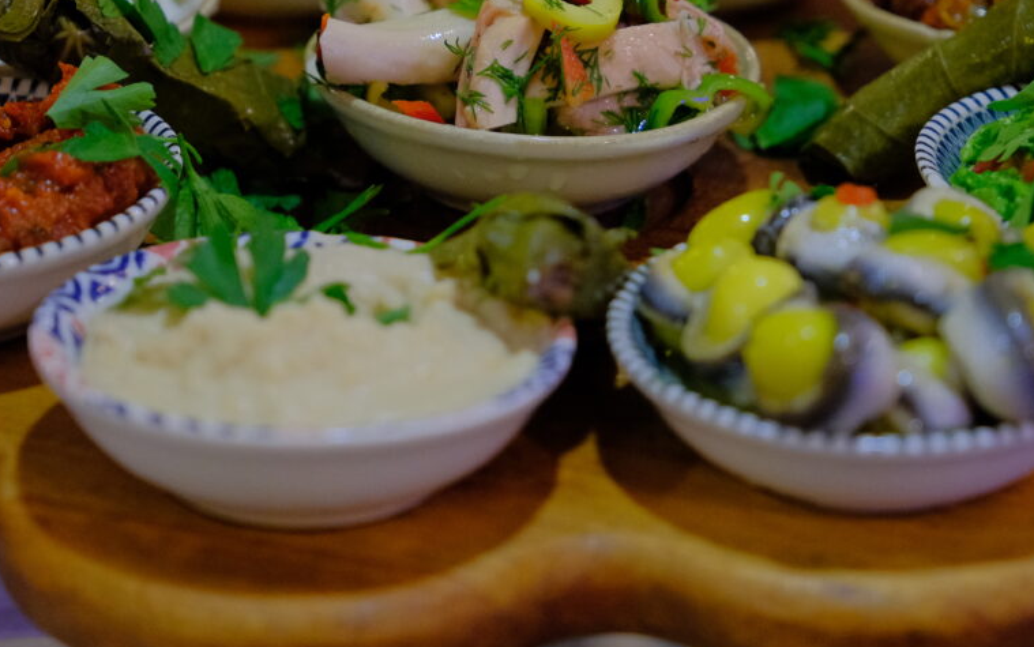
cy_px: 123
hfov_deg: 16.8
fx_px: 3496
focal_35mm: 124
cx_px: 561
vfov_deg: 10.5
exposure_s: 1/80
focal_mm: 51.6
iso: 2500
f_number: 2.8
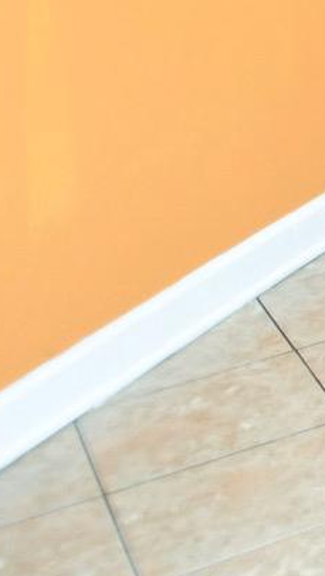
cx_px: 1344
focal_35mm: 95
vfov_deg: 20.3
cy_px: -194
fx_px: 1452
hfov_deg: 7.7
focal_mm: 12
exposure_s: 1/60
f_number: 4
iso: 720
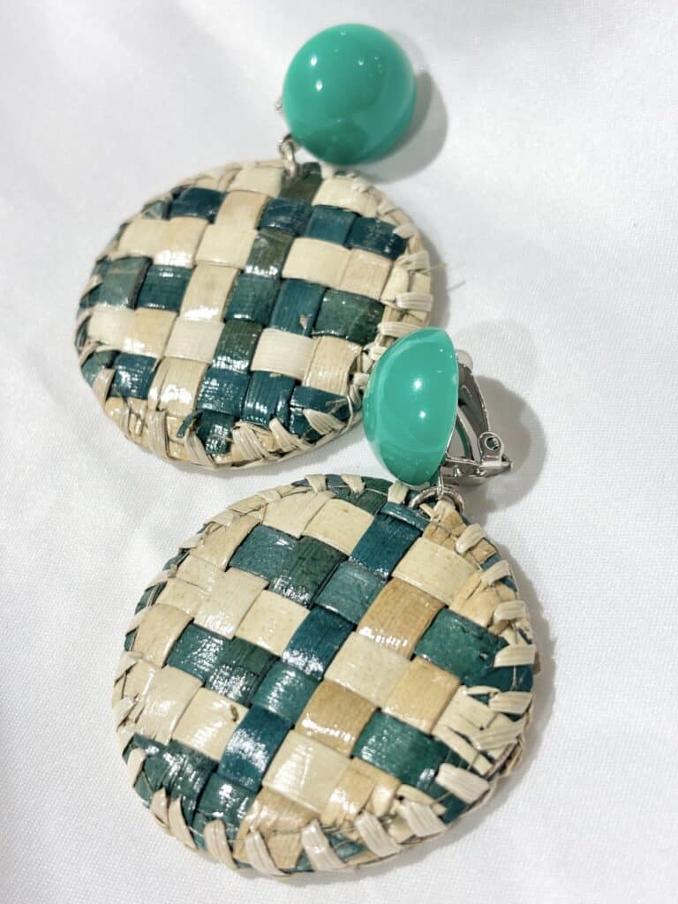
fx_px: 1358
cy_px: 452
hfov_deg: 28.0
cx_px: 339
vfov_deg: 36.8
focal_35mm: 52
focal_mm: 5.96
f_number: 1.6
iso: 25
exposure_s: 1/162
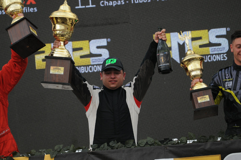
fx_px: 5516
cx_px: 120
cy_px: 80
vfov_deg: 1.7
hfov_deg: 2.5
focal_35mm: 825
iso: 200
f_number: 6.3
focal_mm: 550
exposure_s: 1/400
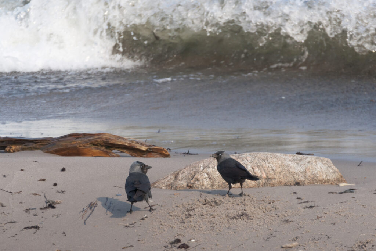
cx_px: 188
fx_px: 3134
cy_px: 126
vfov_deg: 4.6
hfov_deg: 6.9
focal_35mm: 300
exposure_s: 1/800
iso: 400
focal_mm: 300
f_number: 13
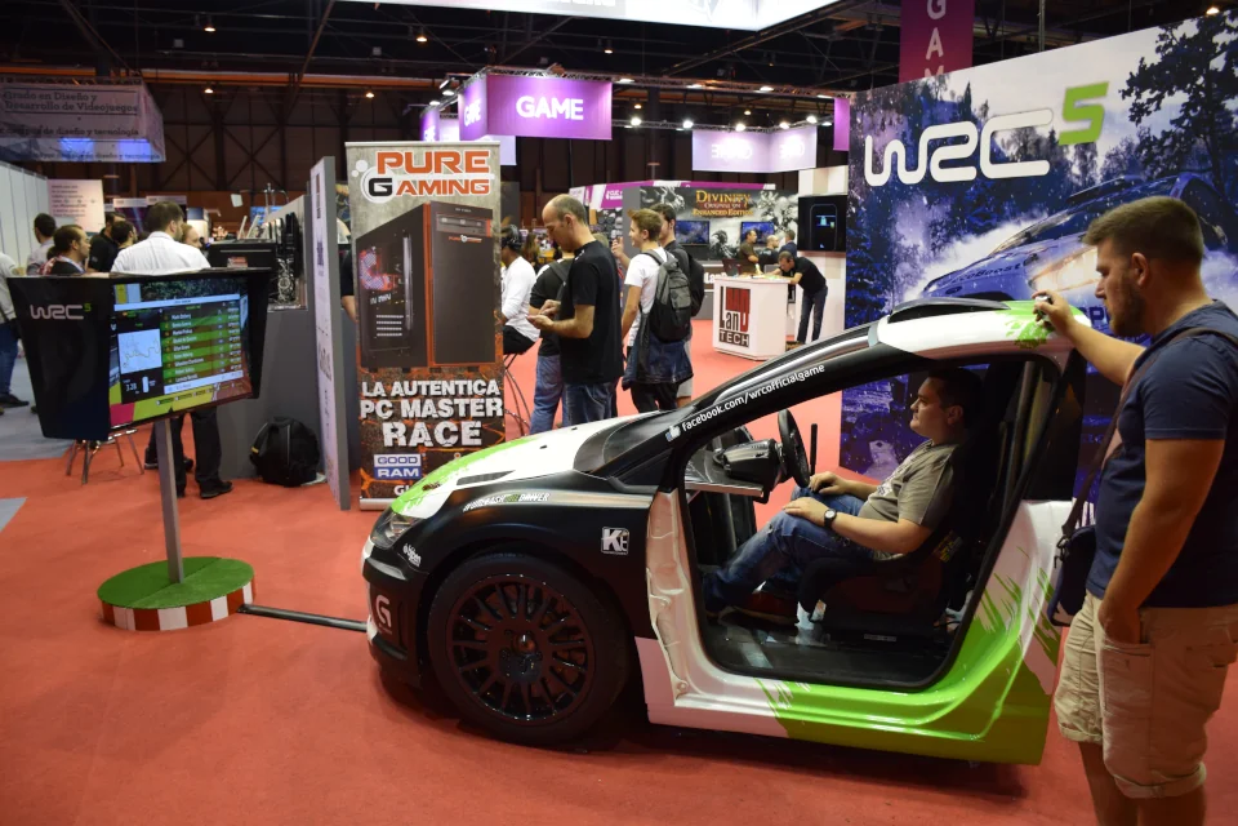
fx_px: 928
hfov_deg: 67.4
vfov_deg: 47.9
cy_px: 413
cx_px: 619
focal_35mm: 27
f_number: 4
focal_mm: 18
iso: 450
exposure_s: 1/60
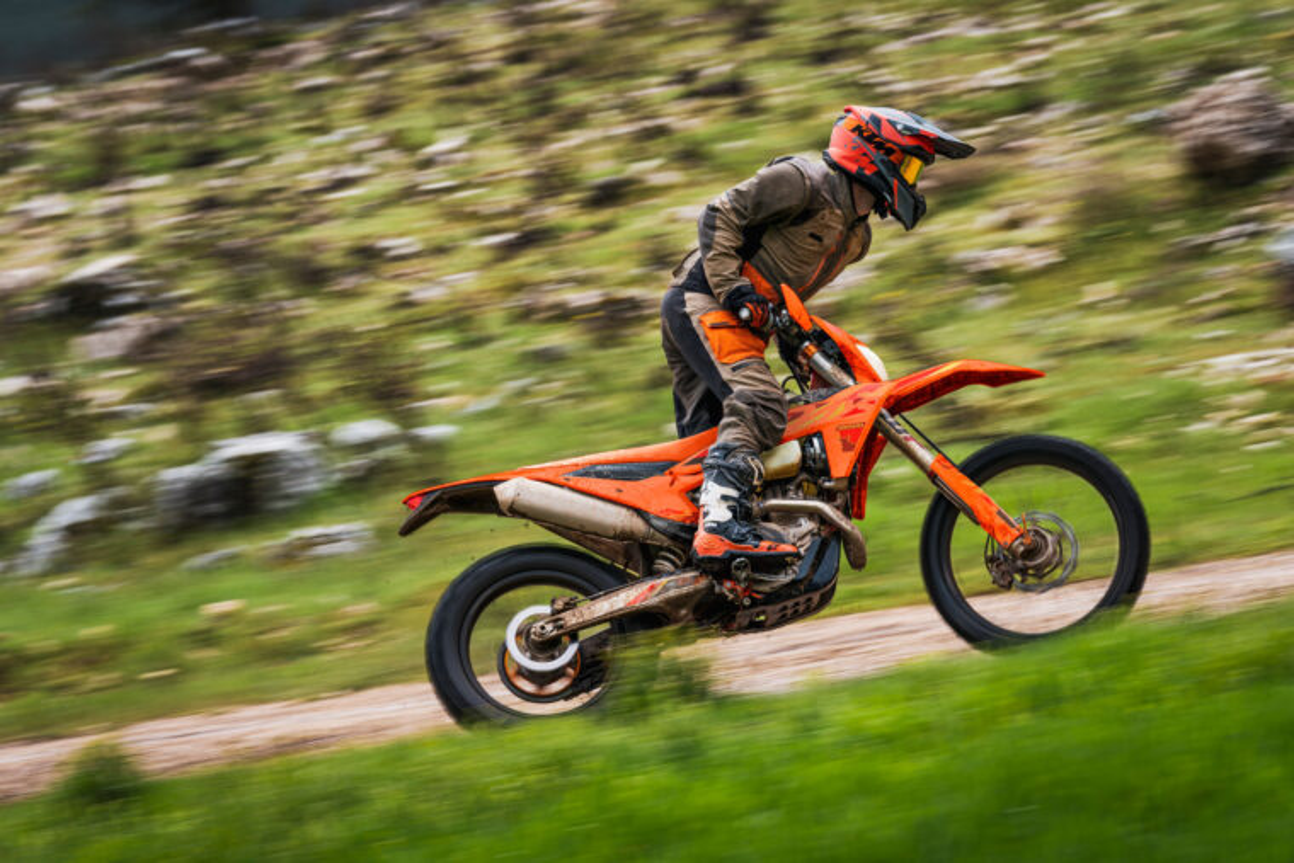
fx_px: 4422
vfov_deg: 11.2
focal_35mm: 123
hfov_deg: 16.6
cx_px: 647
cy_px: 432
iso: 50
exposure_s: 1/160
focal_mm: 123
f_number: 5.6
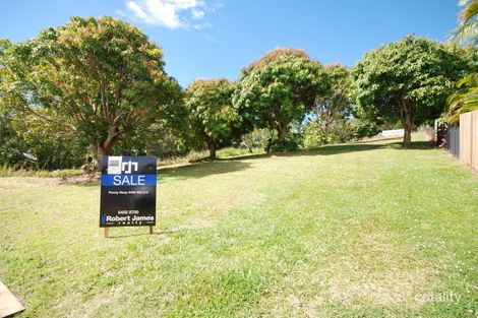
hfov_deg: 95.0
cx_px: 239
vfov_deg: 72.0
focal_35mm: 16
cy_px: 159
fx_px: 219
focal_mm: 11
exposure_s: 1/200
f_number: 7.1
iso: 200
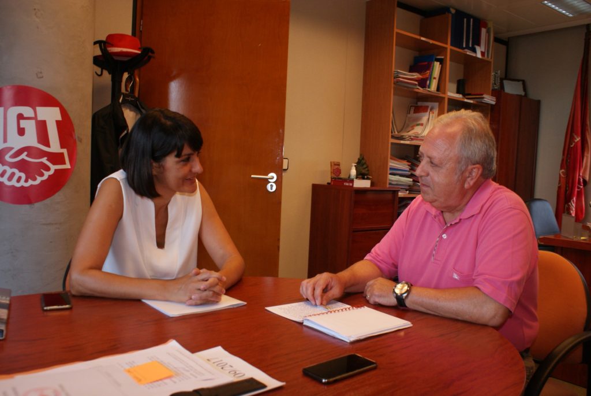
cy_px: 198
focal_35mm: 30
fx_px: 493
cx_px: 296
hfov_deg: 61.9
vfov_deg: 43.7
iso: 400
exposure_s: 1/60
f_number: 5.6
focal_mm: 20
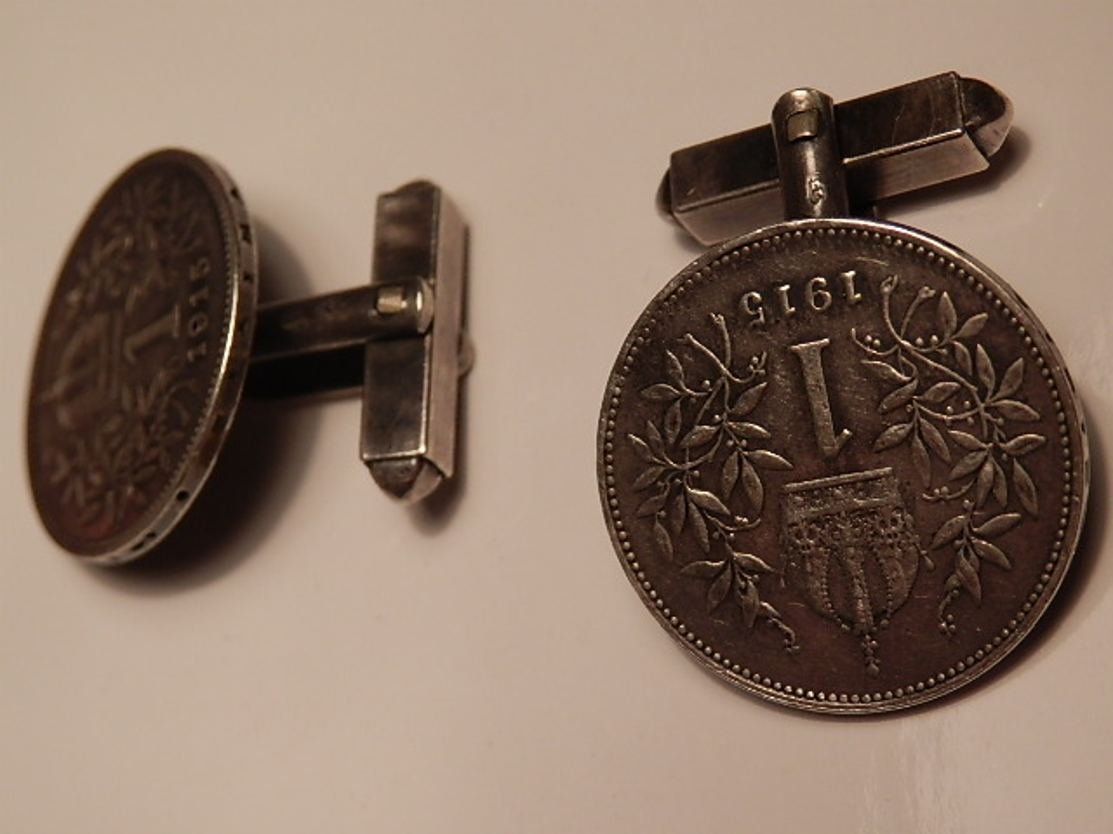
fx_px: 2122
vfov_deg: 22.3
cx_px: 556
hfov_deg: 29.4
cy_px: 417
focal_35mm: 66
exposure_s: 1/100
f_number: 4.4
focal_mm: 11.9
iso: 250
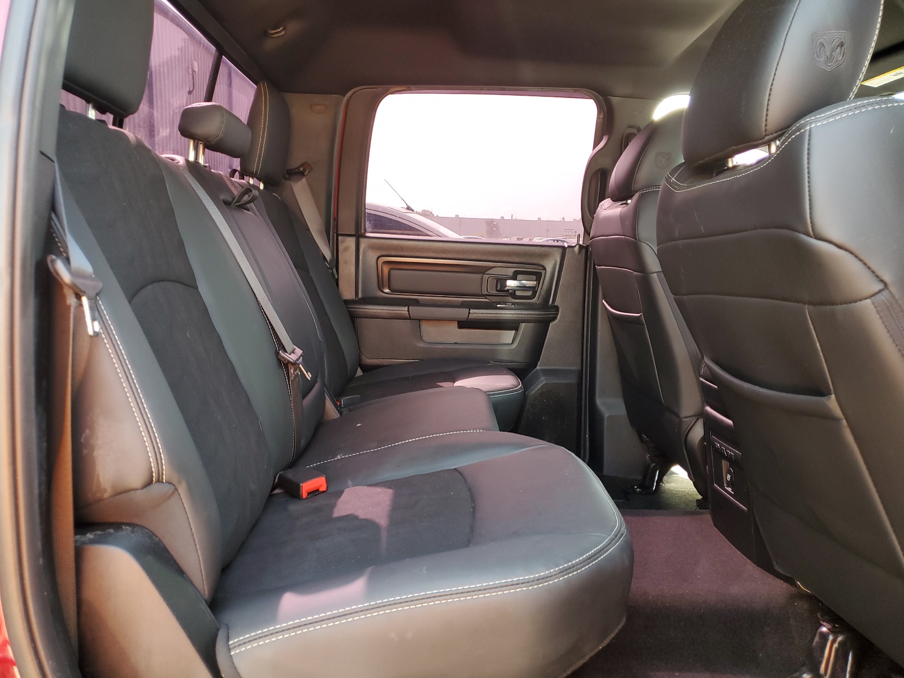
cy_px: 339
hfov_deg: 67.3
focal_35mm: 26
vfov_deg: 53.1
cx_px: 452
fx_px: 679
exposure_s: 1/60.2
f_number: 1.5
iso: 59
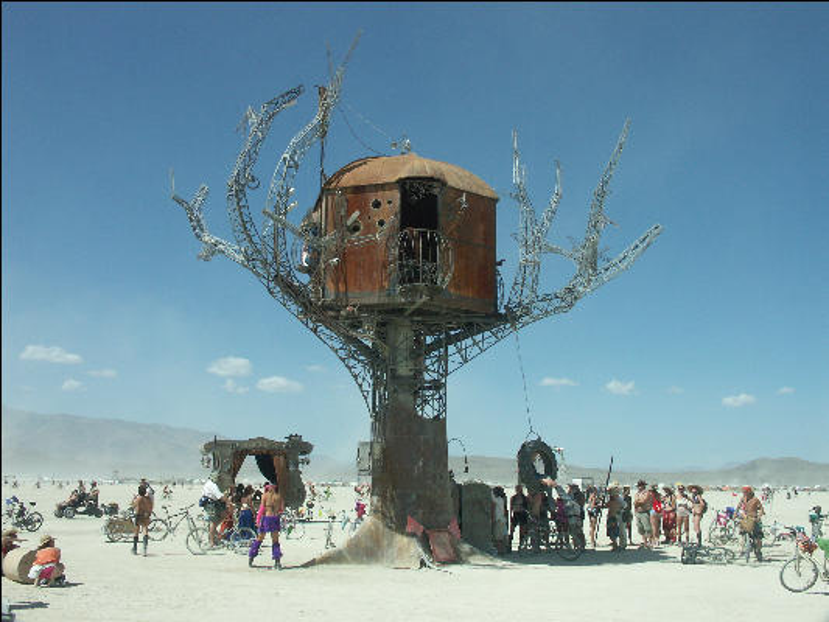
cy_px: 311
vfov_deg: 38.7
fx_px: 886
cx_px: 414
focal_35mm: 37
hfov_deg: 50.1
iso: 100
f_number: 9
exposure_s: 1/500
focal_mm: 9.58
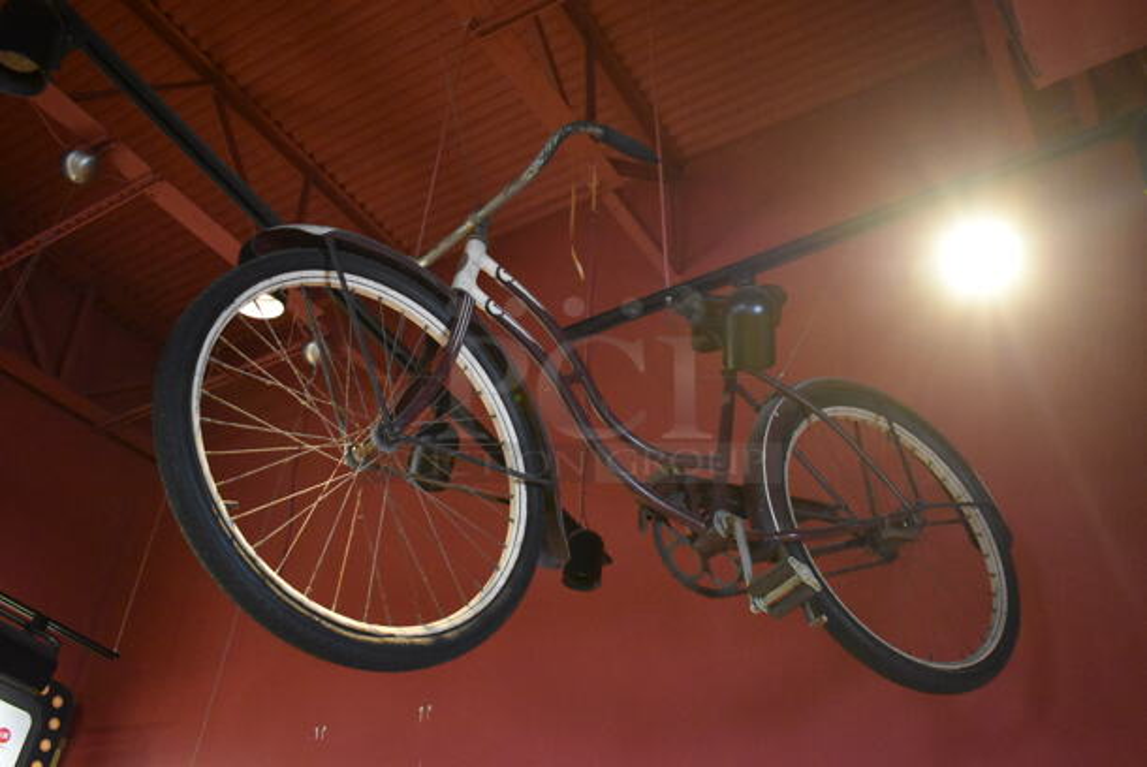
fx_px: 1052
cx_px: 574
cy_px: 384
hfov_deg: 57.2
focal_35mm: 33
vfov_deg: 40.1
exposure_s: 1/125
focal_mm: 22
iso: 6400
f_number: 3.8
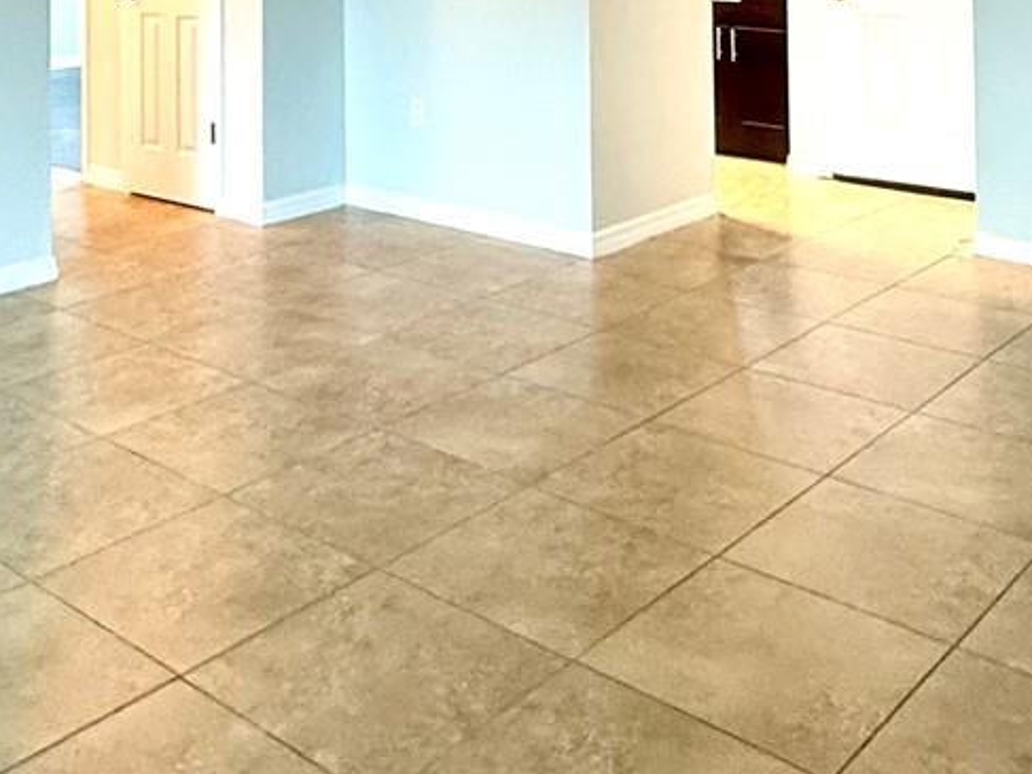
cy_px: -159
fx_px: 1371
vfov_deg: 27.6
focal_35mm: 46
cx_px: 453
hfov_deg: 41.2
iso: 400
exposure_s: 1/60
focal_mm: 2.22
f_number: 2.2
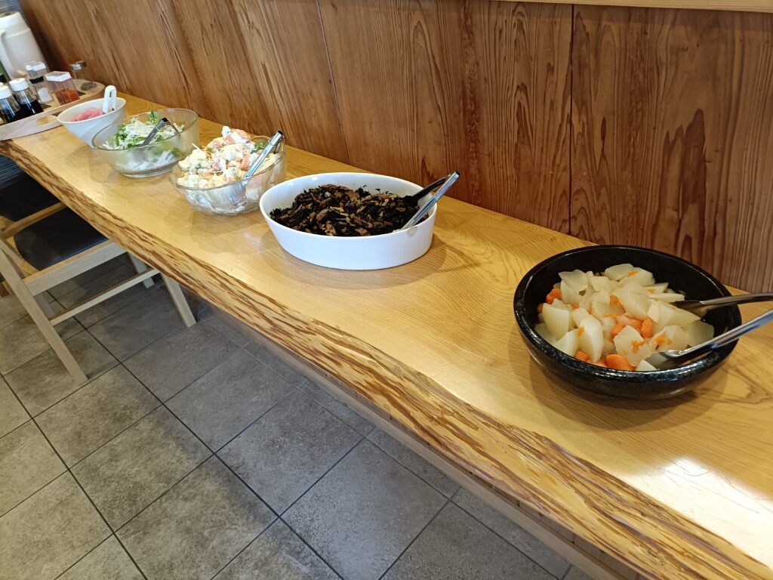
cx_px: 386
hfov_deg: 69.4
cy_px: 290
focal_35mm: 25
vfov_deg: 54.9
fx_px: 558
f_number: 1.7
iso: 400
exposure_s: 1/50
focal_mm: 4.7
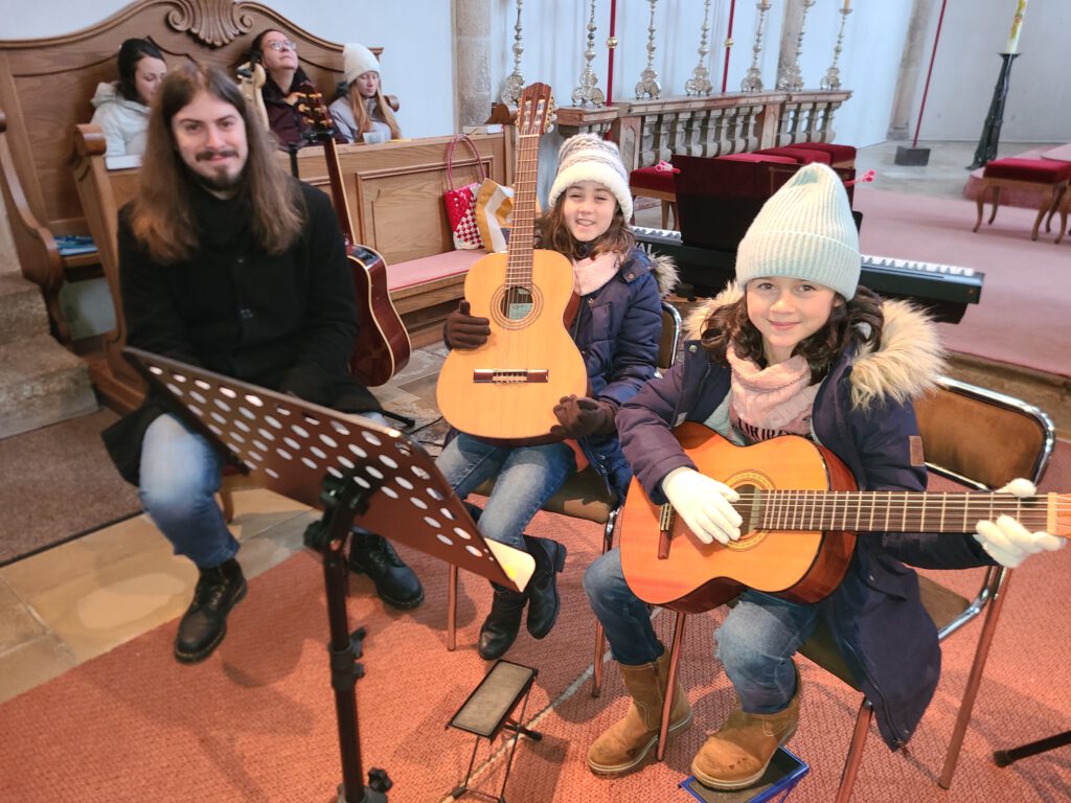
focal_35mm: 26
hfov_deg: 67.3
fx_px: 804
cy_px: 402
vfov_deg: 53.1
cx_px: 536
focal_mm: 5.4
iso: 125
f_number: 1.8
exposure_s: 1/14
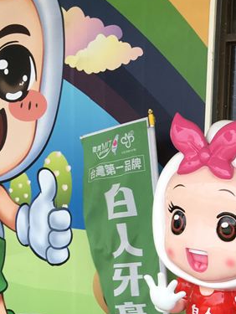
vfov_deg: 23.9
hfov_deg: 18.5
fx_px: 681
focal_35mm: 75
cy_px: 368
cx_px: 291
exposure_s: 1/120
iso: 32
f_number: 2.2
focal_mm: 4.15
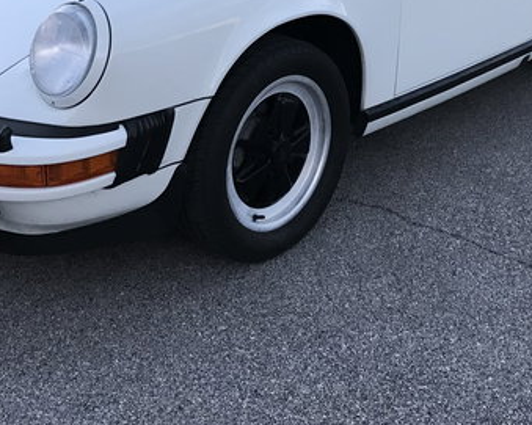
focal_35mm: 62
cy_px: 28
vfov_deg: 23.8
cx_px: 275
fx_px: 976
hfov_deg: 30.5
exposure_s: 1/30
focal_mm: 3.99
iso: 20
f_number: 1.8
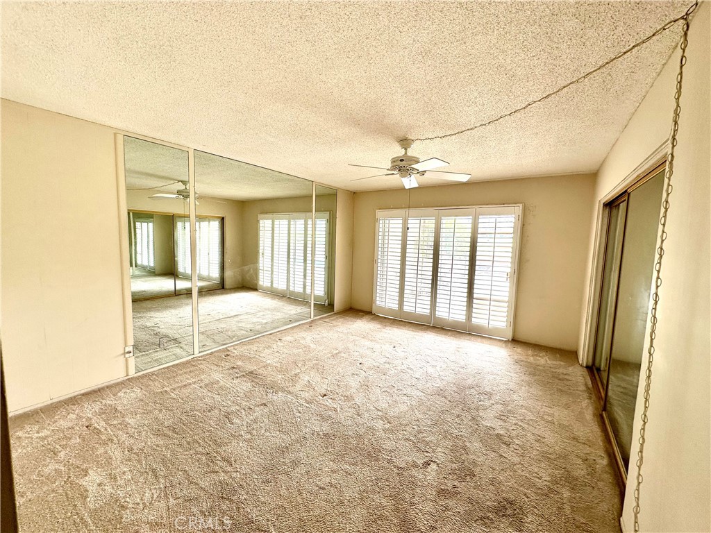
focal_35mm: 14
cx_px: 356
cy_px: 266
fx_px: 288
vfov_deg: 85.7
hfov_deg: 102.1
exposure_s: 1/99
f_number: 2.2
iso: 40
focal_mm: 2.22
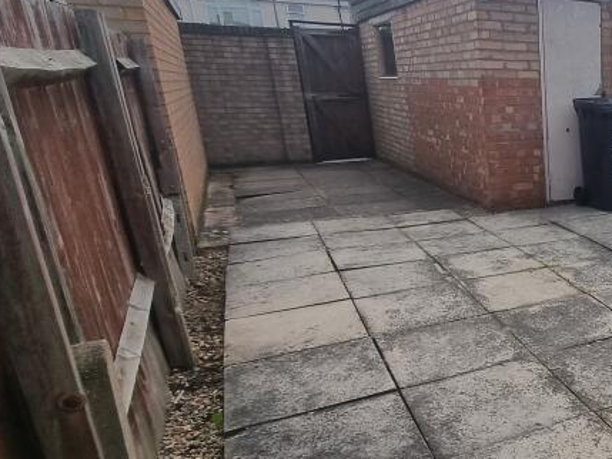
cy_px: 277
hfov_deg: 44.8
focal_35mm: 31
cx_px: 668
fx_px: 548
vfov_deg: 45.2
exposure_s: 1/688
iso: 50
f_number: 2.2
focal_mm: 2.2
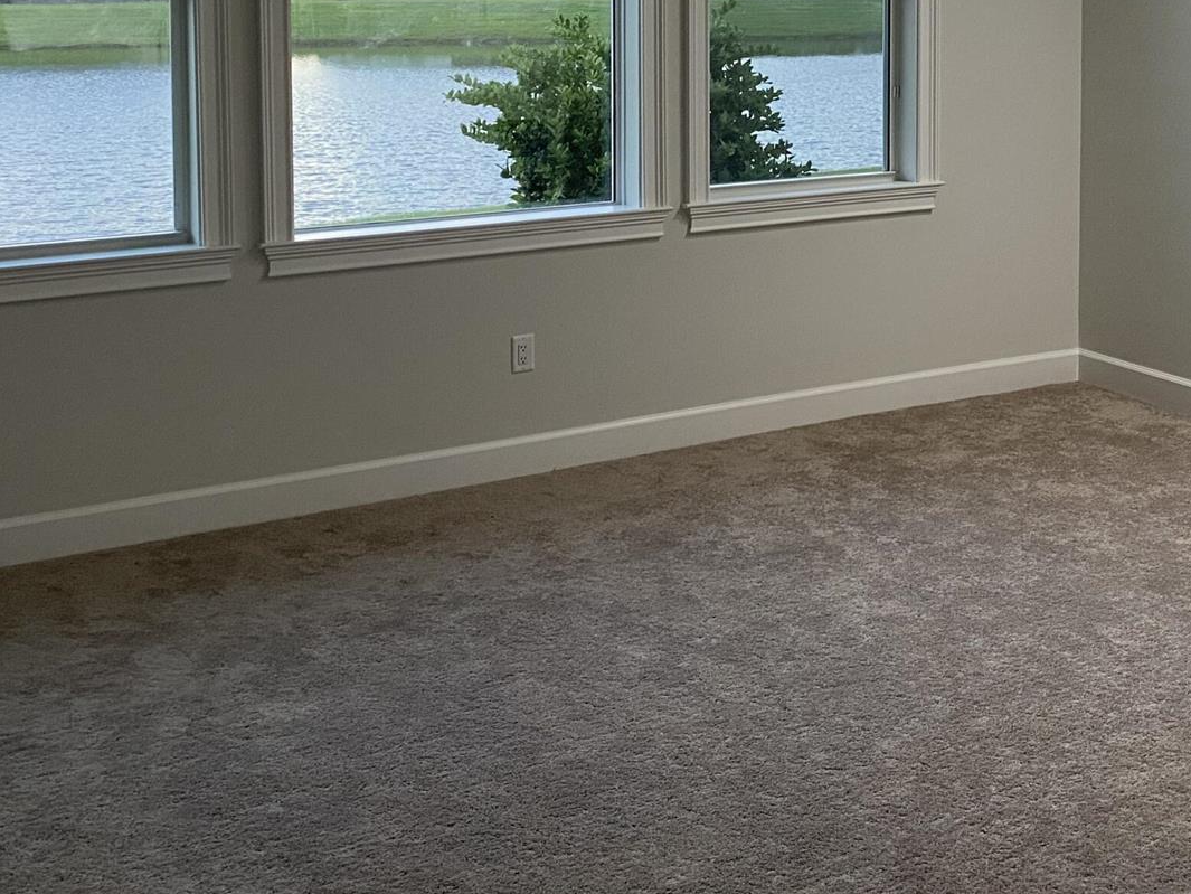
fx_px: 1720
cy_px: 44
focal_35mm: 50
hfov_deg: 37.7
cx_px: 804
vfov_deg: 27.7
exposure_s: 1/60
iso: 200
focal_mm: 4.25
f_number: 1.8
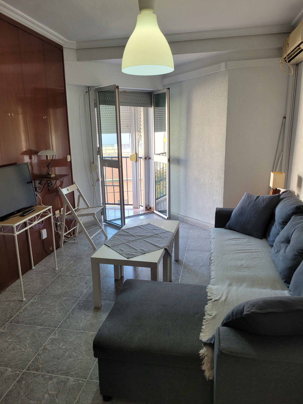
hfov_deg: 53.1
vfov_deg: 67.3
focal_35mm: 26
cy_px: 202
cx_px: 152
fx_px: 303
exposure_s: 1/120
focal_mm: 5.4
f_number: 1.8
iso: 125
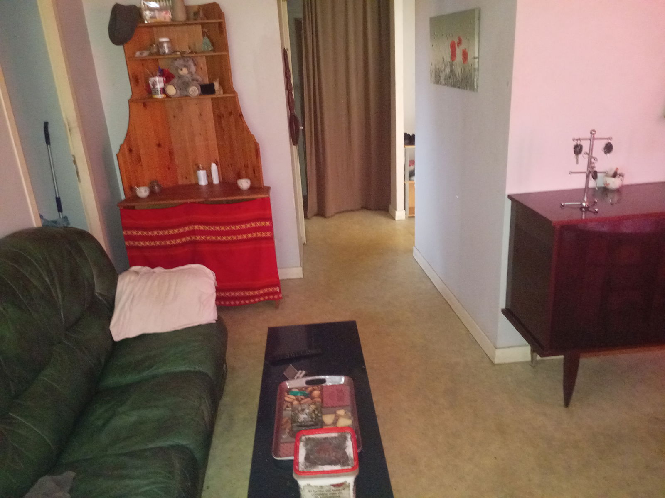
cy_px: 249
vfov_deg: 51.4
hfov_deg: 65.3
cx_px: 332
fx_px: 519
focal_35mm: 27
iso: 3450
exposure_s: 1/16.7
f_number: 1.8
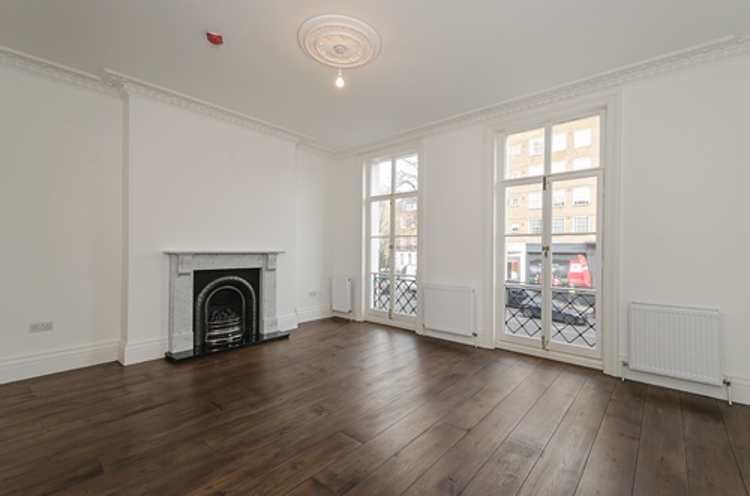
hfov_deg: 100.5
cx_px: 375
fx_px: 312
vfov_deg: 77.1
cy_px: 248
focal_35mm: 15
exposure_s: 1/10
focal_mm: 10
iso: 100
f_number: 9
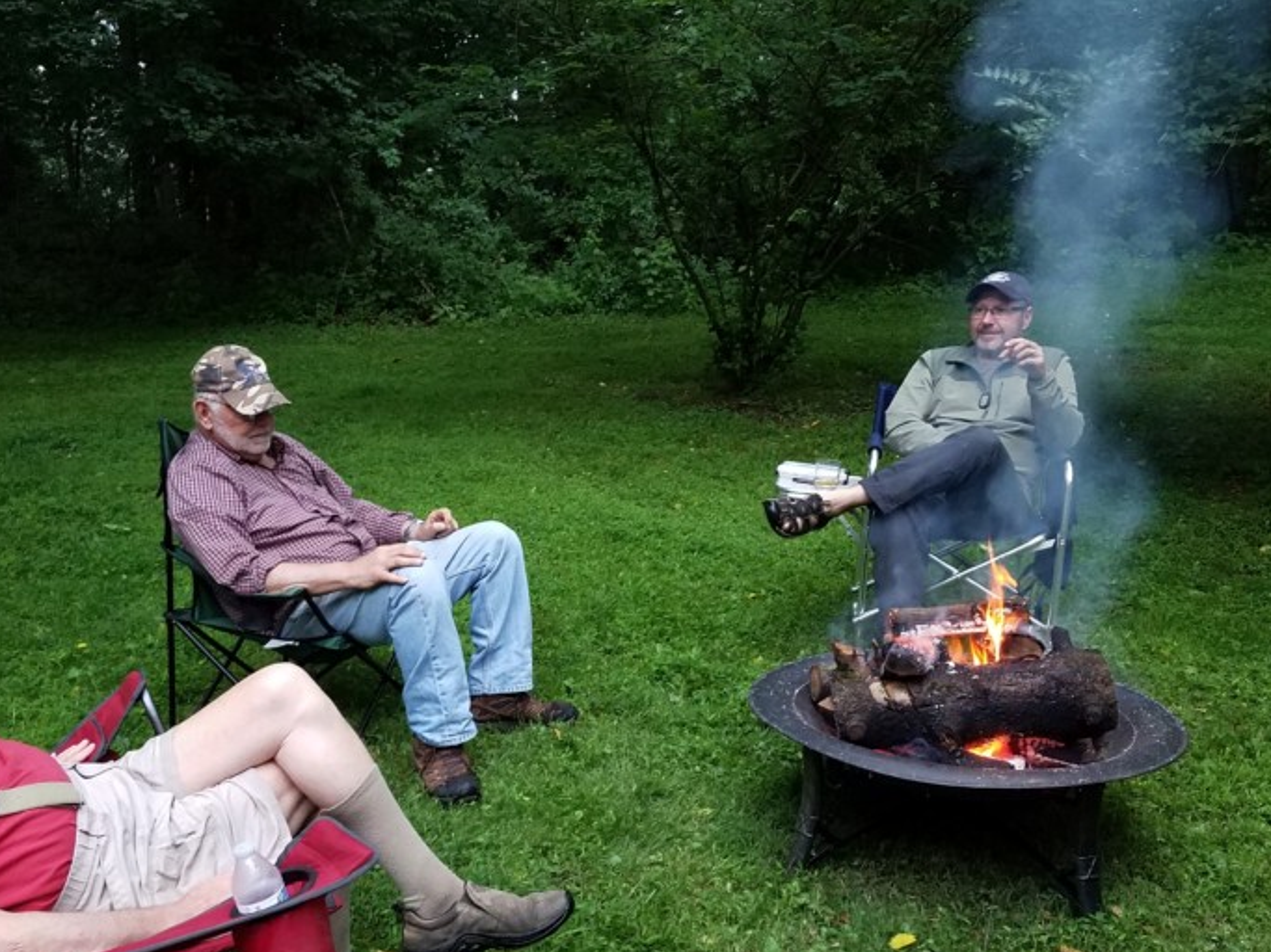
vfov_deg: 36.7
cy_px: 563
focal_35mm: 39
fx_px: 1432
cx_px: 543
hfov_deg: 47.7
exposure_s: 1/13
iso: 200
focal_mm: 4.2
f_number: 1.7
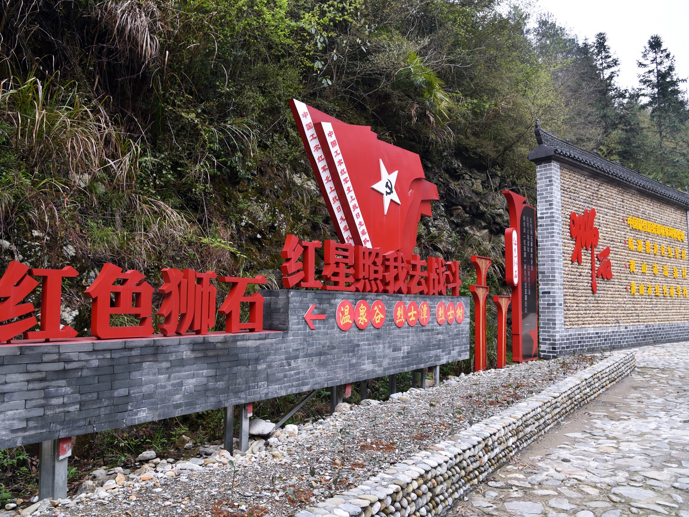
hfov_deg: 67.3
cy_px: 259
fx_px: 518
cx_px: 330
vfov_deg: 53.1
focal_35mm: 26
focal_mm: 24
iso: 200
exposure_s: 1/125
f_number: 5.6
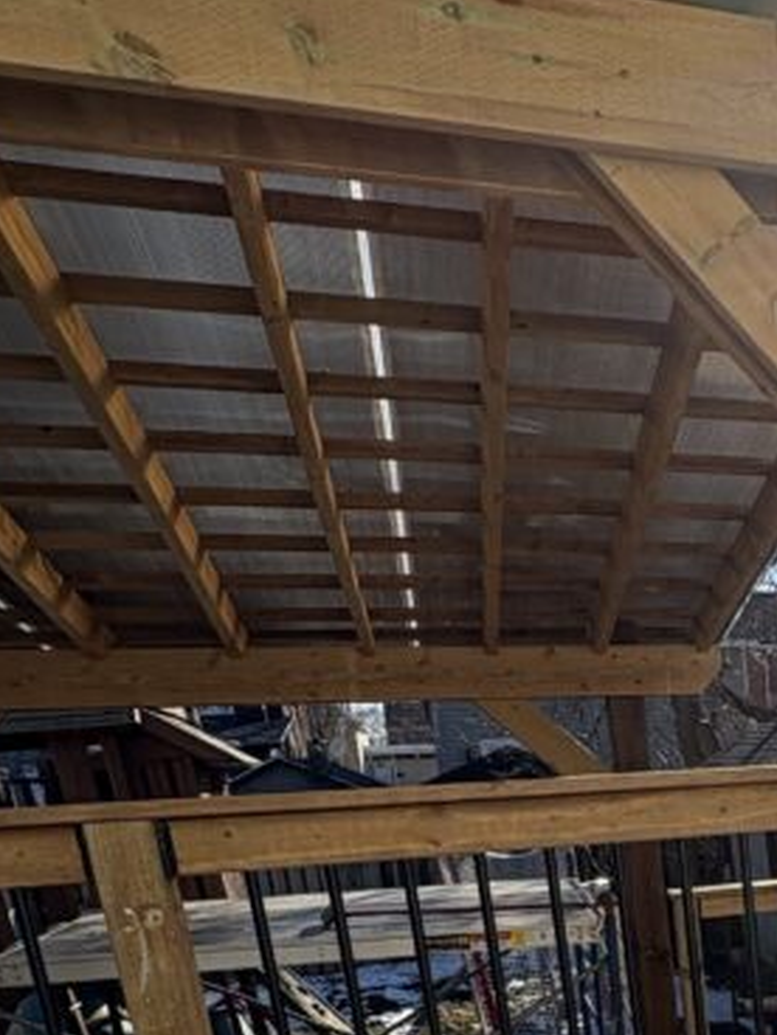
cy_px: 1066
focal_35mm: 39
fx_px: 1167
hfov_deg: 31.4
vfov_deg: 40.9
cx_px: 915
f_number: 2.2
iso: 50
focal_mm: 2.22
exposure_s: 1/1567
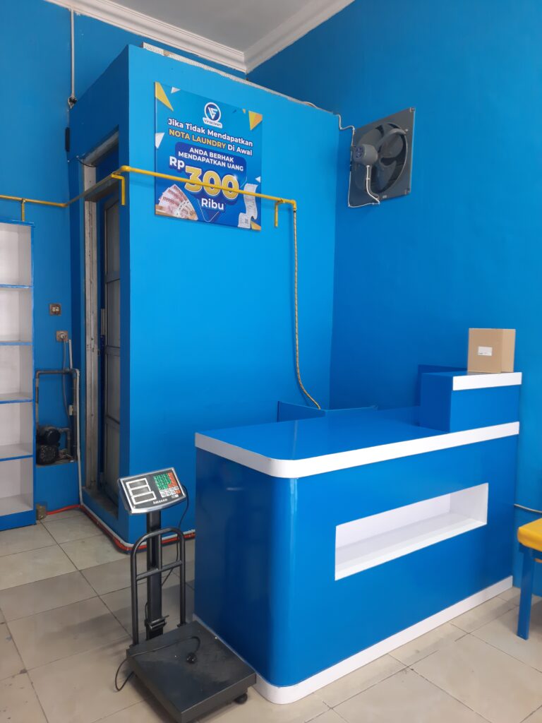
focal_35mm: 25
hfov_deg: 54.9
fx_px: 522
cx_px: 271
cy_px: 362
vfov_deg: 69.4
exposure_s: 1/50
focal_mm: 4.6
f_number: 2
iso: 100
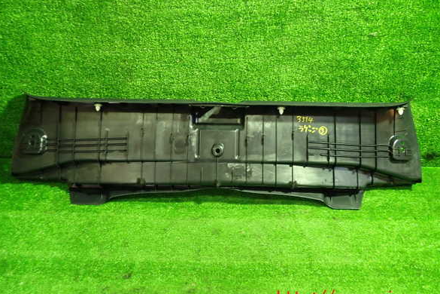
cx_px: 221
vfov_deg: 41.1
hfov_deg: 58.7
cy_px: 138
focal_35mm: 32
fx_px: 391
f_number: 2.3
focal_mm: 5.4
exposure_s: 1/30
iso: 640
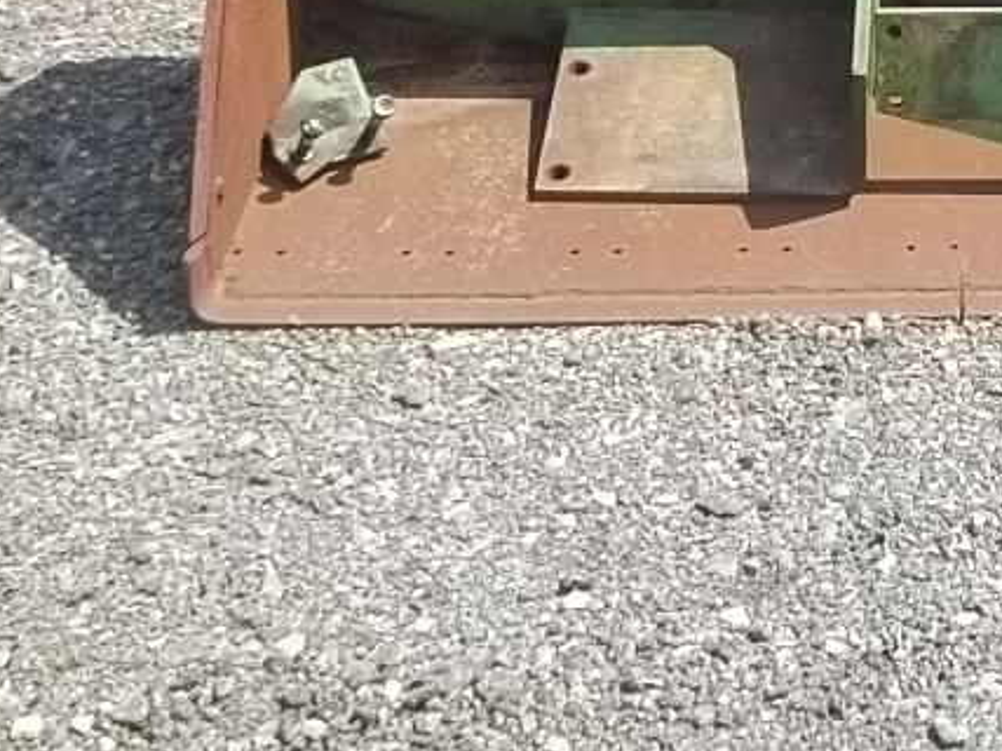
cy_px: -368
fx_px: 2778
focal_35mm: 96
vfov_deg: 14.4
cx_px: 1014
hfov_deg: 19.8
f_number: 8.8
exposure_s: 1/80
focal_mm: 5.7
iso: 64
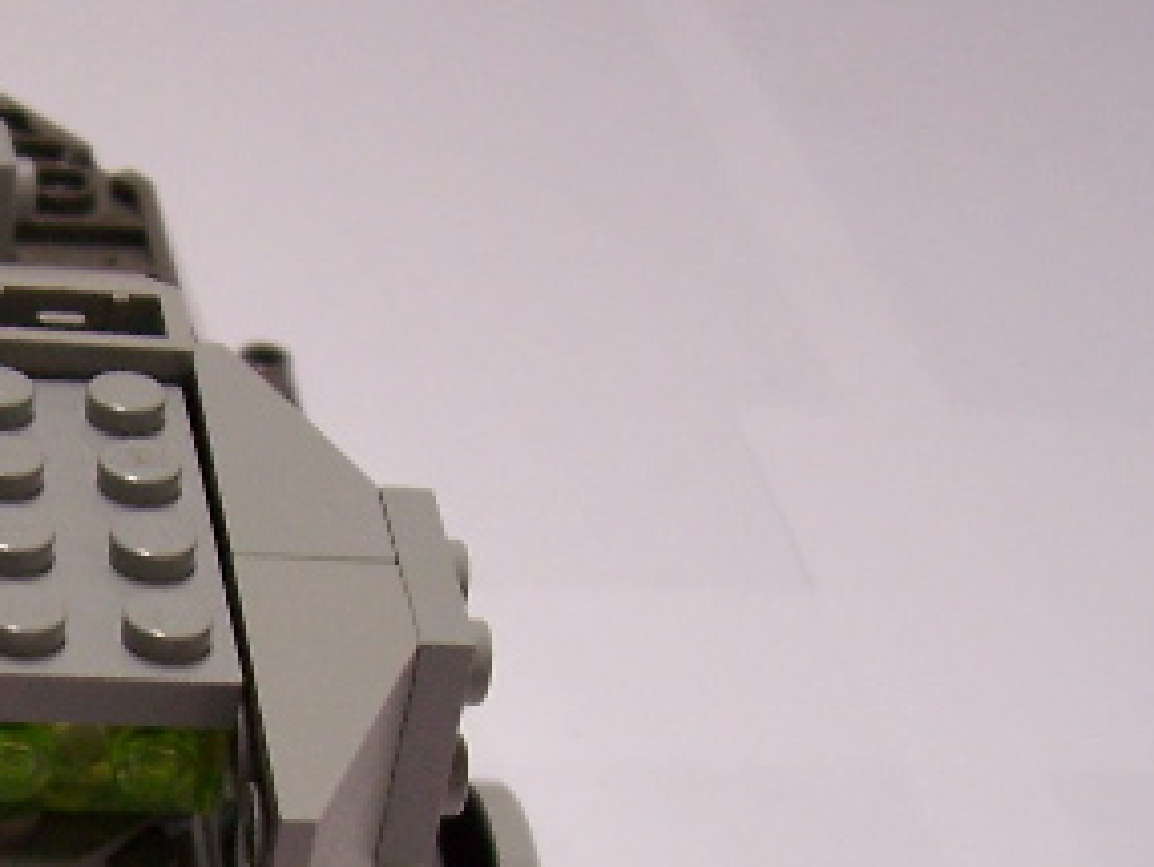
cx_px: -222
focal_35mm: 95
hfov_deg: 19.5
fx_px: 3170
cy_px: 919
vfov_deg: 15.2
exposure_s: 1/30
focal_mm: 5.6
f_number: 2.7
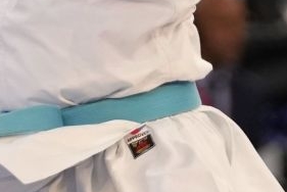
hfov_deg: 1.3
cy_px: 111
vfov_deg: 0.9
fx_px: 12561
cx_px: 192
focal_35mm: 1574
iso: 1000
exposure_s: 1/500
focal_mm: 164
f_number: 2.8
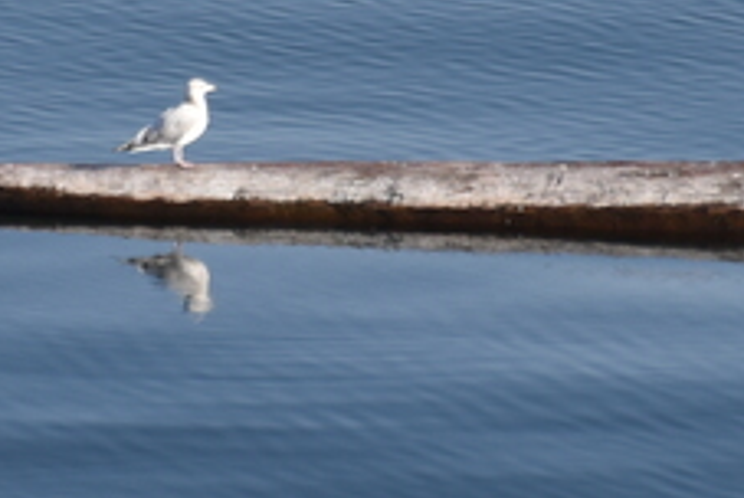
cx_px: 256
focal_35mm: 1689
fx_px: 34951
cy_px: 108
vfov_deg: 0.8
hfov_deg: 1.2
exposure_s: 1/640
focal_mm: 300
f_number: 5.6
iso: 180
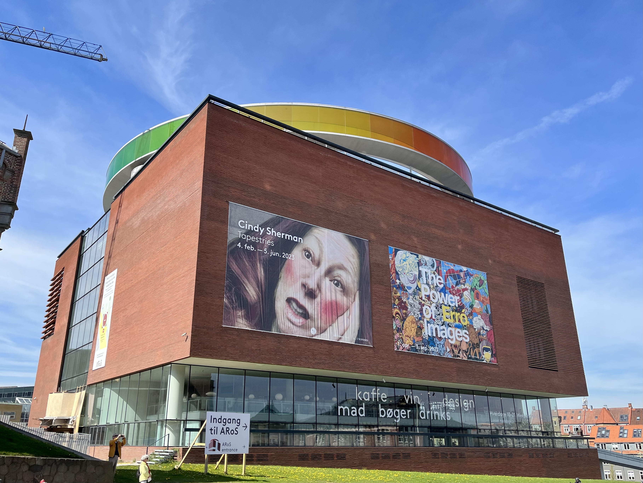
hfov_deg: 67.3
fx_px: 483
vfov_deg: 53.1
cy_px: 242
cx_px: 322
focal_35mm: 26
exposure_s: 1/2410
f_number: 1.6
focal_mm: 5.1
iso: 50
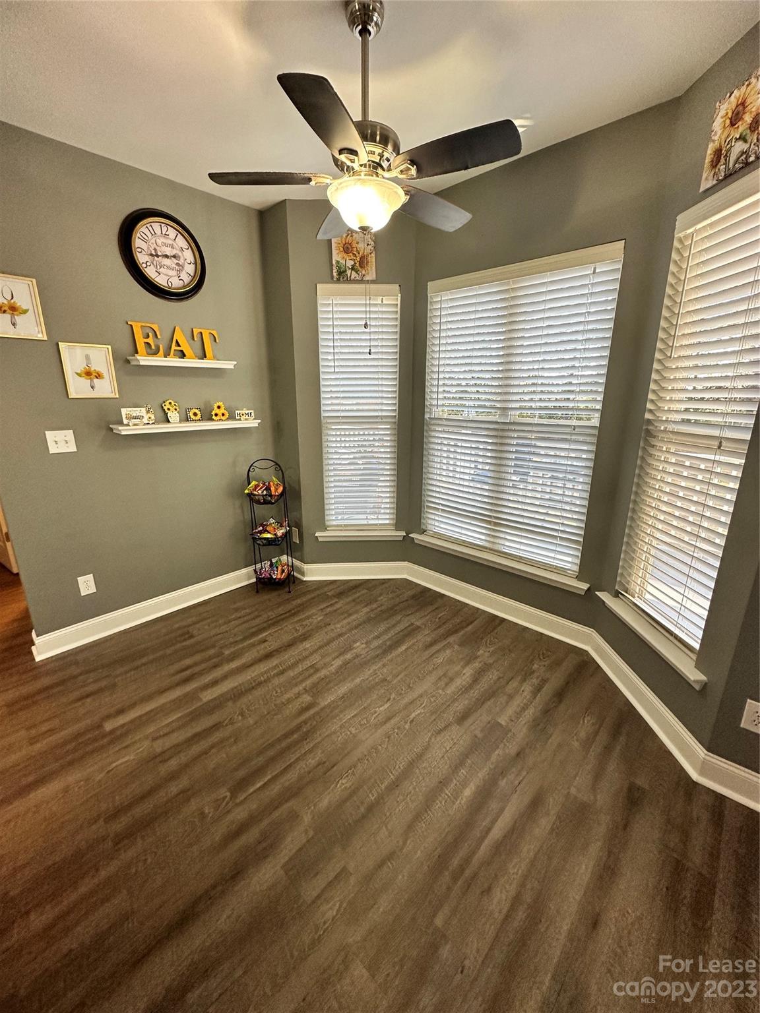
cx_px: 380
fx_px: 410
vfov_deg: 102.1
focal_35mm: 14
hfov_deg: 85.7
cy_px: 506
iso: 200
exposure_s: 1/120
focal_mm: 2.22
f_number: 2.2
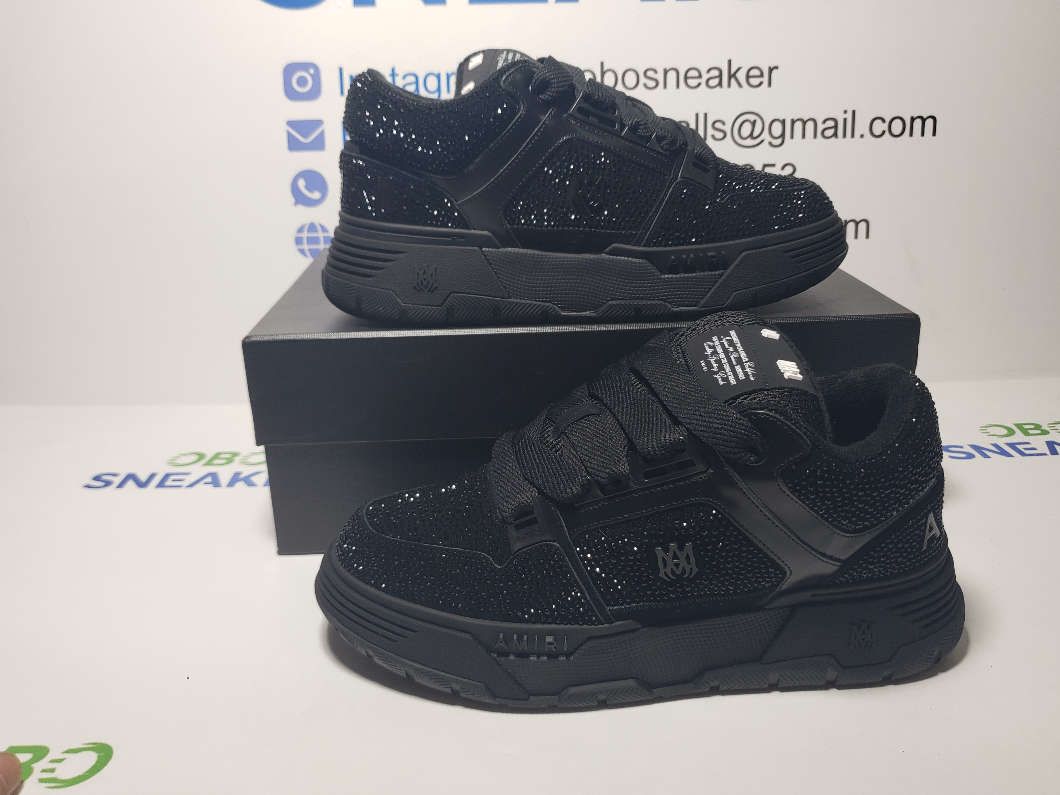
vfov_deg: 53.1
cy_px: 398
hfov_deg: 67.3
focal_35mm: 26
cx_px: 530
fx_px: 796
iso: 50
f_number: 1.5
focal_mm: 4.3
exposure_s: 1/282
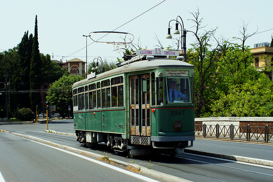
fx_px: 512
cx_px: 136
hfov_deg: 29.9
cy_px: 91
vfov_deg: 20.1
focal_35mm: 68
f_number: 5.6
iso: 100
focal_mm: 45
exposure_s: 1/320
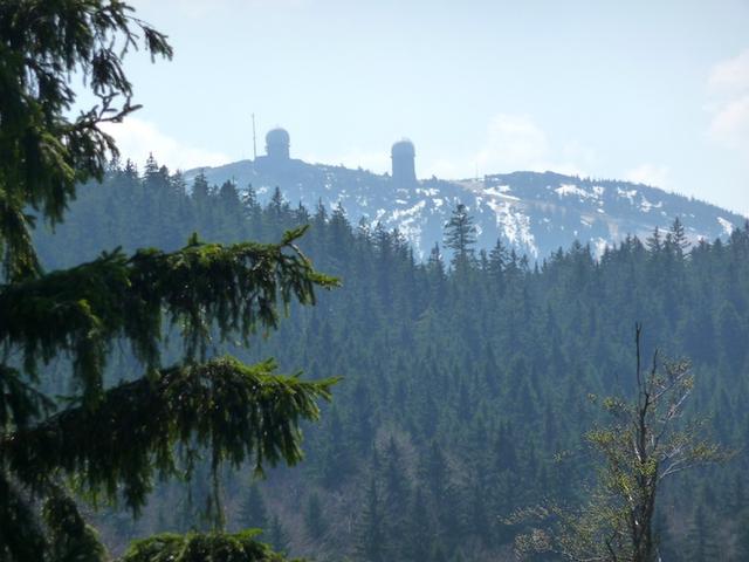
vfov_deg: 5.3
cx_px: 374
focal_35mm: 280
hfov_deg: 7.1
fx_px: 6058
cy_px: 281
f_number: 4.9
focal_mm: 47
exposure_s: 1/800
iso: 160
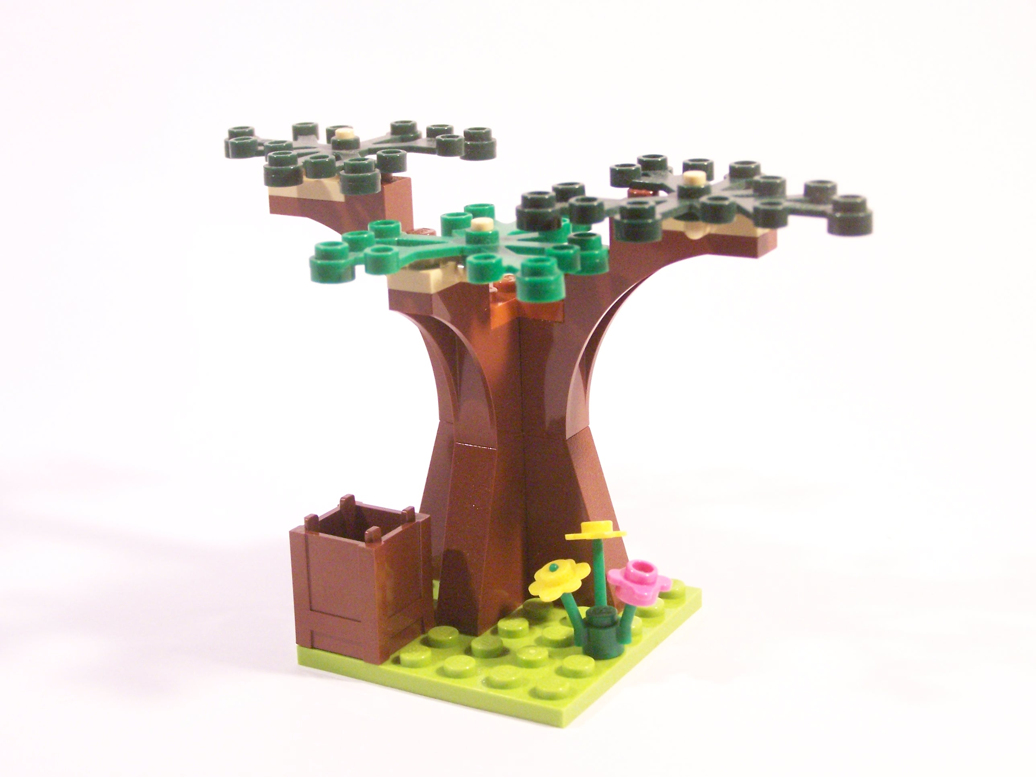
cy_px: 388
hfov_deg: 30.3
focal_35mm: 64
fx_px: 1915
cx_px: 518
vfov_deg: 22.9
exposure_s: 1/45
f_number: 3.2
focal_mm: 10.7
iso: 400
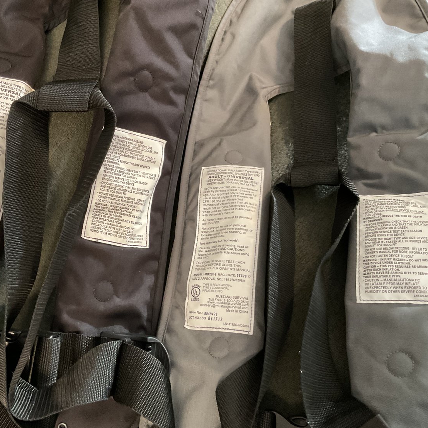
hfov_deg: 47.0
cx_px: 179
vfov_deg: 47.2
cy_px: 213
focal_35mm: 35
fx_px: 490
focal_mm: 3
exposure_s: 1/33
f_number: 1.8
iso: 200
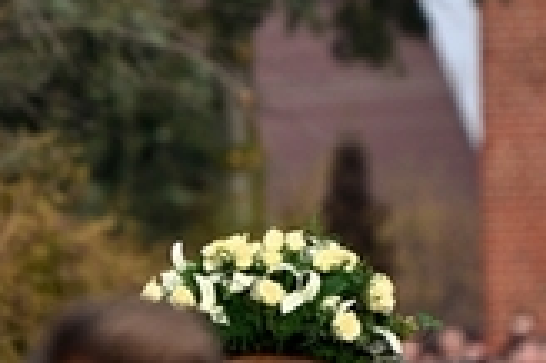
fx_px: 19727
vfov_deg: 1.1
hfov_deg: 1.6
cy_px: 213
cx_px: 230
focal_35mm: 1302
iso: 100
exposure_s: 1/1000
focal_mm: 300
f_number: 5.6
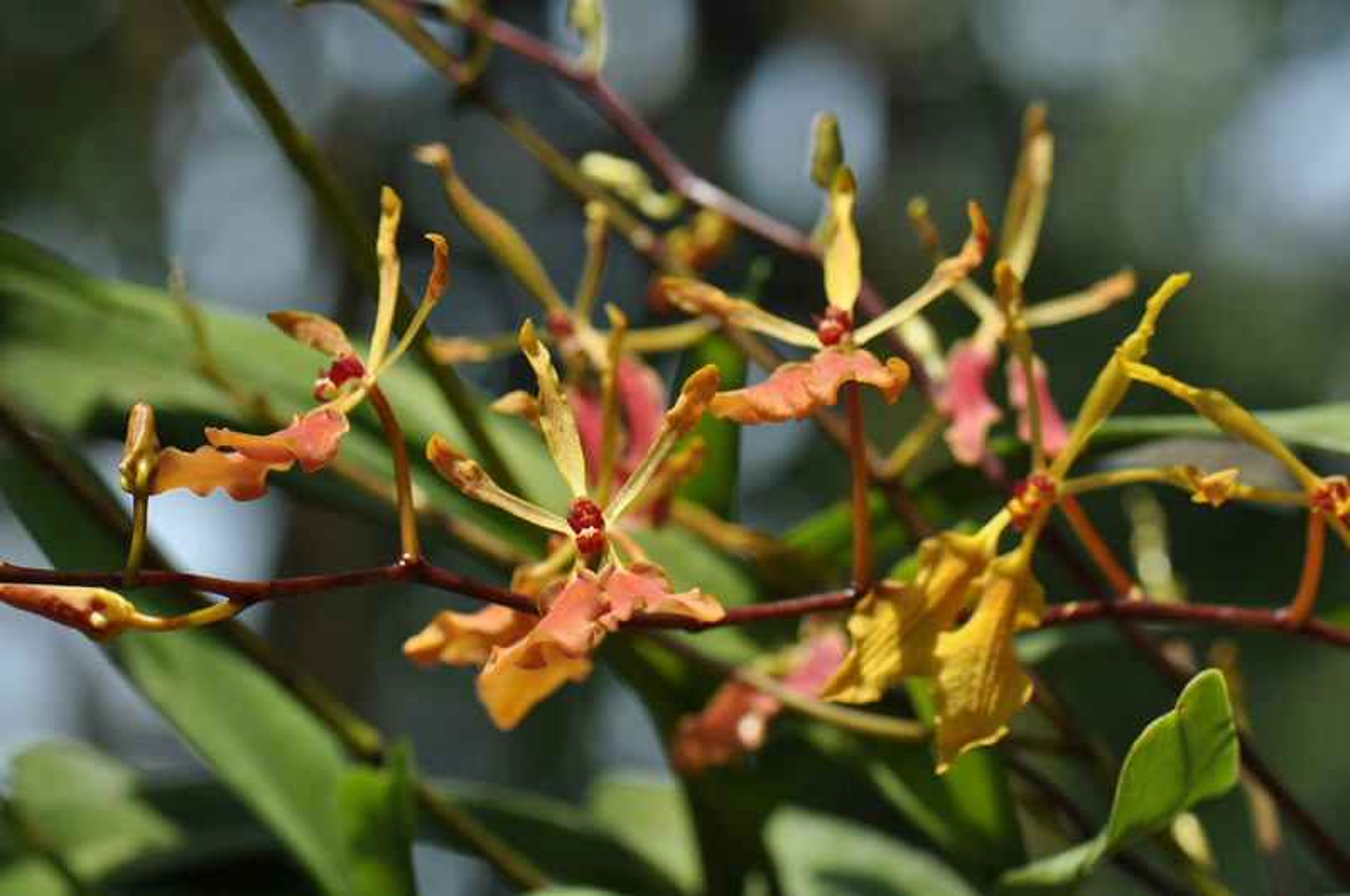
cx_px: 675
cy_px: 448
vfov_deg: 8.7
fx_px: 5898
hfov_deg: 13.1
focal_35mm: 158
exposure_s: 1/200
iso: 200
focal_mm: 105
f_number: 7.1
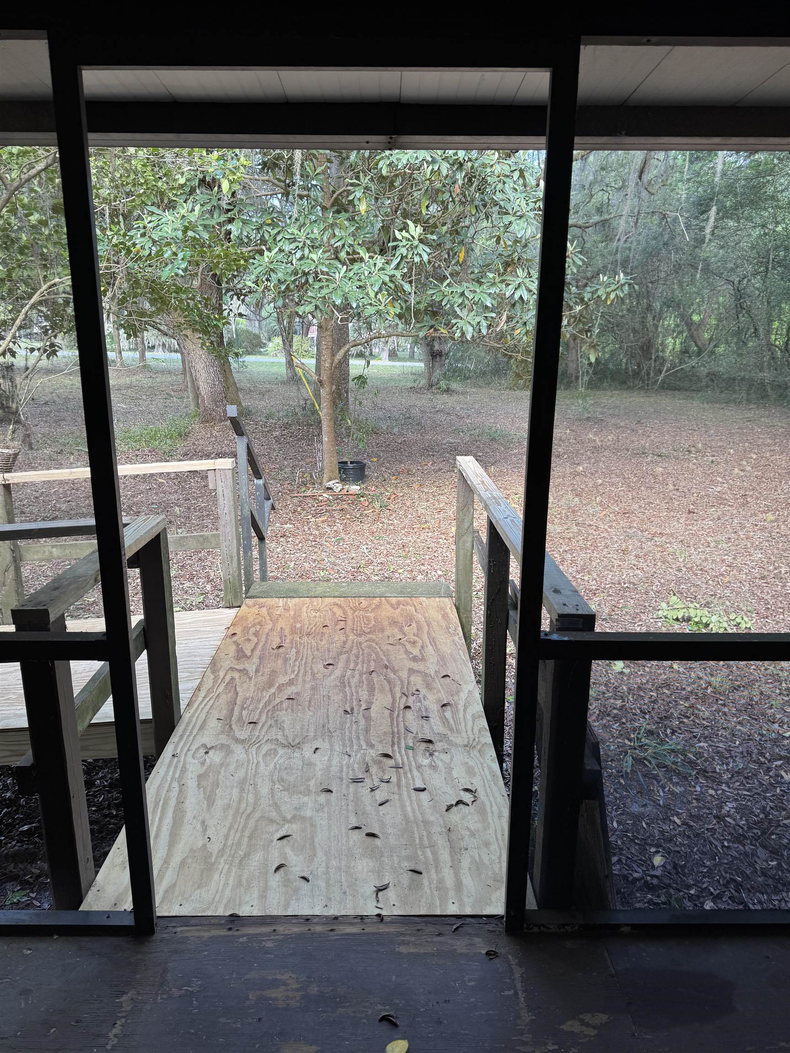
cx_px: 395
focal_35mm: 24
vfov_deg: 71.6
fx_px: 730
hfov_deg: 56.8
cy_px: 526
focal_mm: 6.76
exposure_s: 1/121
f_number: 1.78
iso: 80
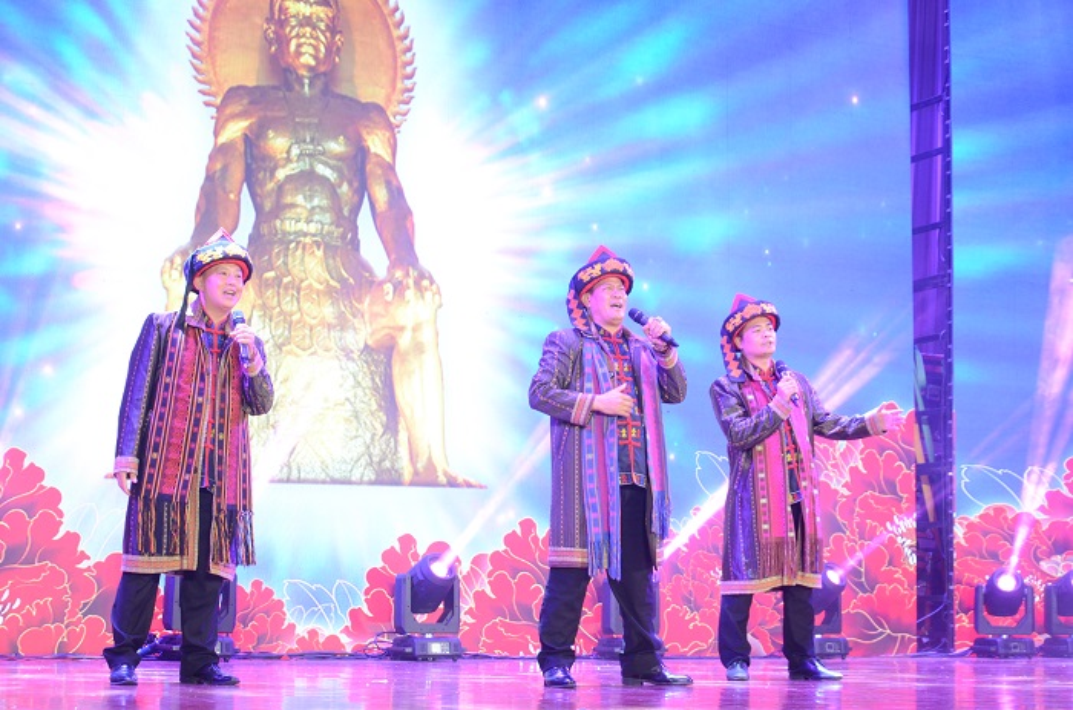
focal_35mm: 75
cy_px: 355
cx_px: 536
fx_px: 2230
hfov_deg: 27.1
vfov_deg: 18.1
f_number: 5
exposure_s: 1/50
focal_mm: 50
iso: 1250
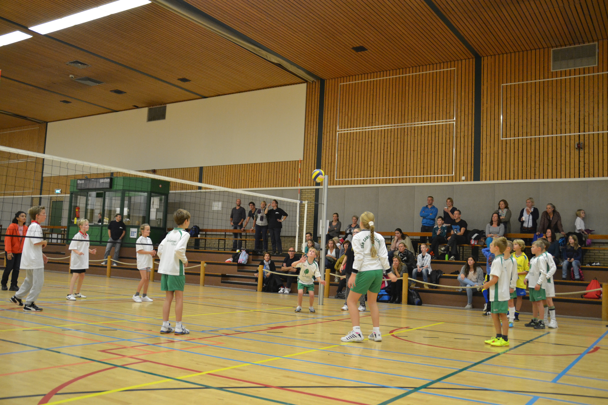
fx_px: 557
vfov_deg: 40.0
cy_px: 202
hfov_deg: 57.2
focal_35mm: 33
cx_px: 304
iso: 1600
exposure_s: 1/125
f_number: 3.5
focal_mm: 22
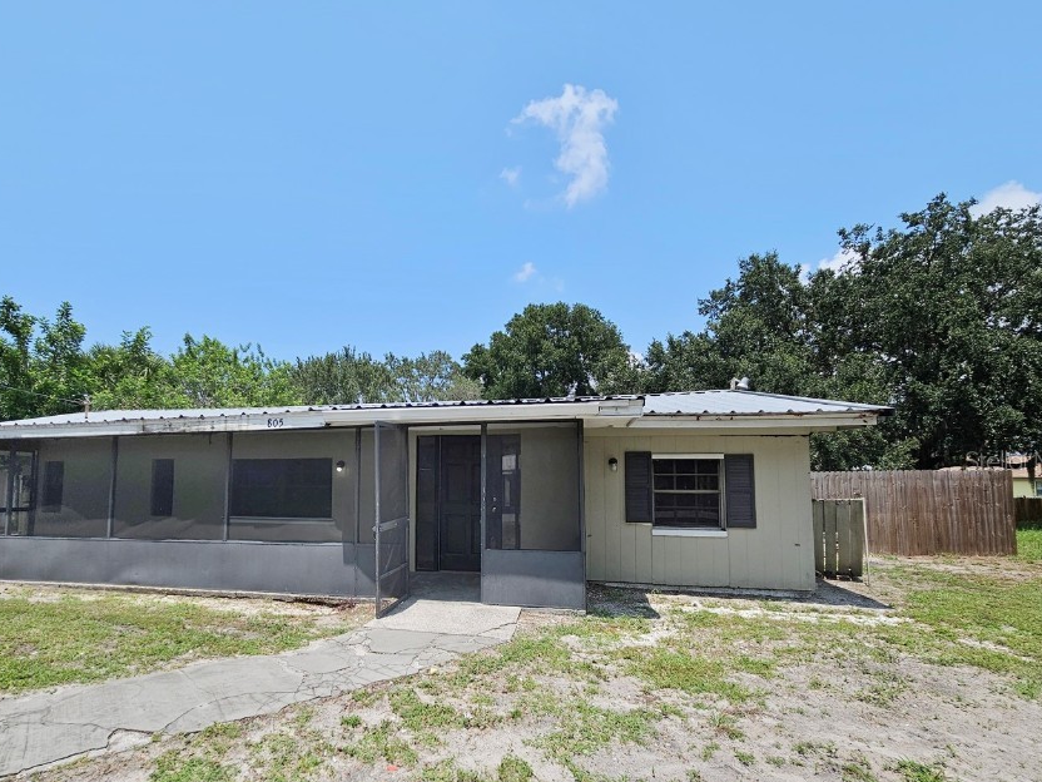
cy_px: 460
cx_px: 442
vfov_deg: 77.4
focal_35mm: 16
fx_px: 482
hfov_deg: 93.8
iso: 50
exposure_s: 1/2679
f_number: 2.2
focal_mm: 2.2
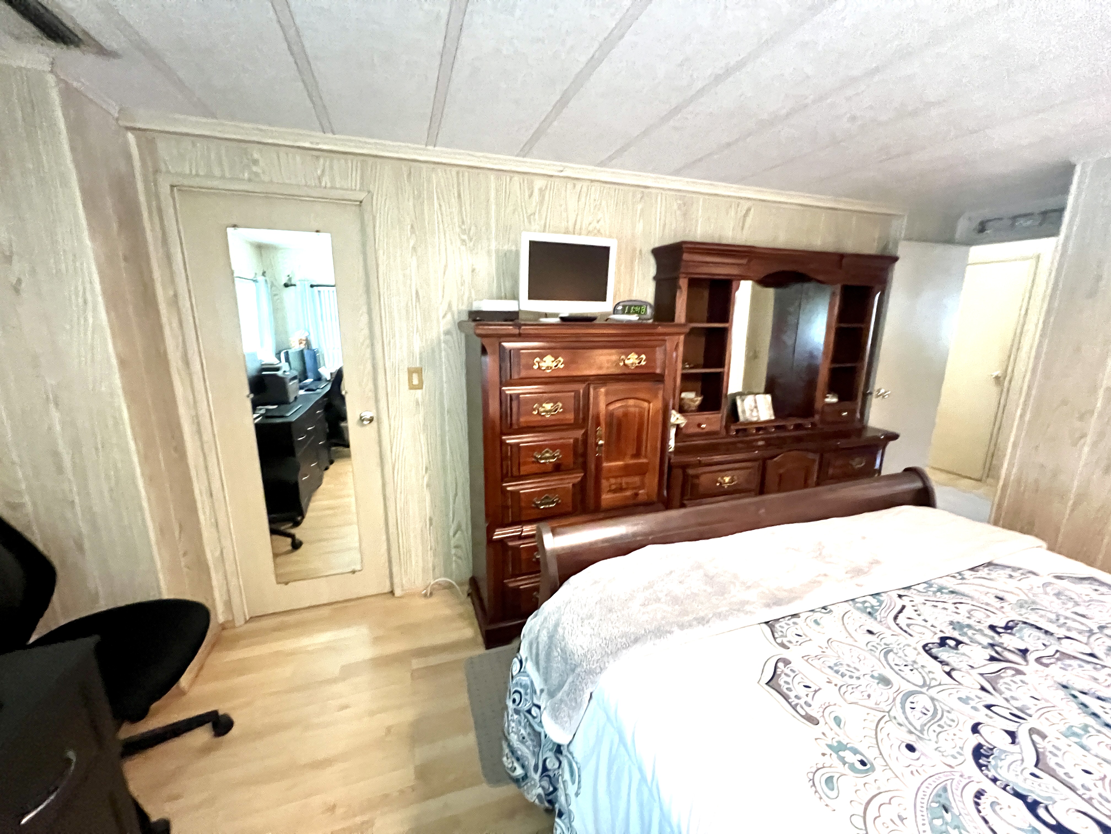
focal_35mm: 13
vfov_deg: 89.9
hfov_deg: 106.2
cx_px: 556
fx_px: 417
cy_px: 417
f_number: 1.8
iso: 1000
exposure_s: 1/40
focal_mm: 1.57
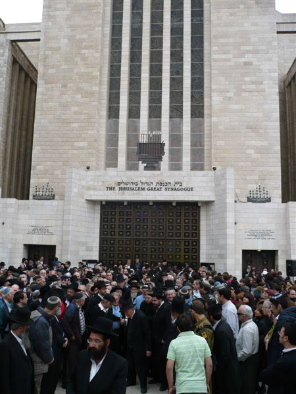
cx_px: 148
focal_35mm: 35
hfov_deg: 40.7
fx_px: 399
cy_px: 197
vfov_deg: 52.6
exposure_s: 1/320
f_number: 2.8
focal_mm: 5.8
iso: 100
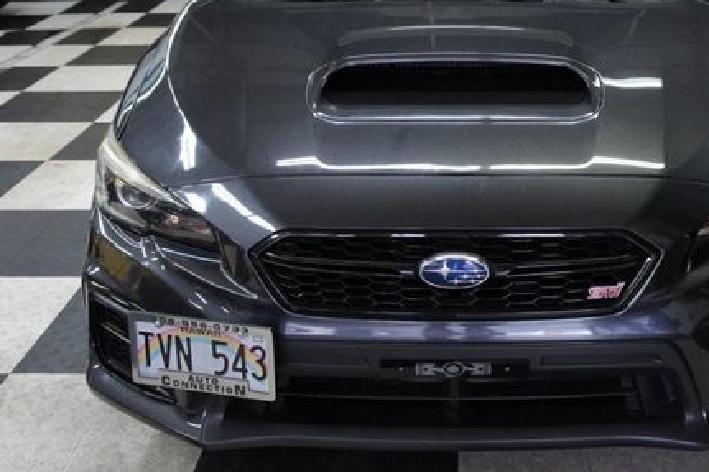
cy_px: 161
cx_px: 462
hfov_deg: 40.0
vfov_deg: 27.4
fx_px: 965
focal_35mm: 49
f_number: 4
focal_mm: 22
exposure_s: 1/200
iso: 1600
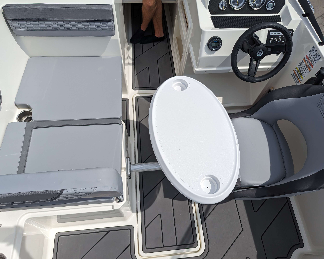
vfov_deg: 56.8
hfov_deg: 68.1
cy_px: 129
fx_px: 240
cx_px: 168
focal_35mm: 25
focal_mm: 6.81
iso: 60
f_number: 1.85
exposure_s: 1/4525
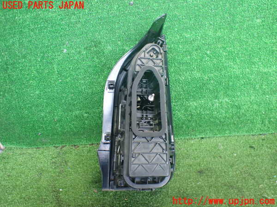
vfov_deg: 46.8
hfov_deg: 60.0
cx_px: 138
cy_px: 104
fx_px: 240
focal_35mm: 30
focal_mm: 5.4
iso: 800
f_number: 2.3
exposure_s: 1/100
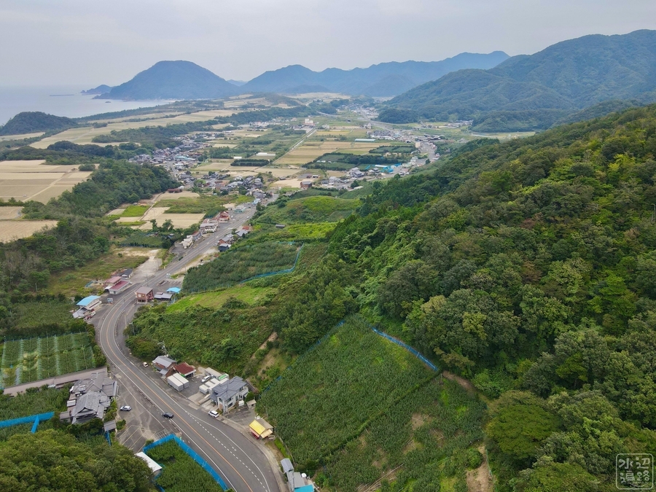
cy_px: 246
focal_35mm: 24
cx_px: 328
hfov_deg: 71.6
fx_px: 455
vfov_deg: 56.8
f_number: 2.8
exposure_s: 1/240
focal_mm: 4.5
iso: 100
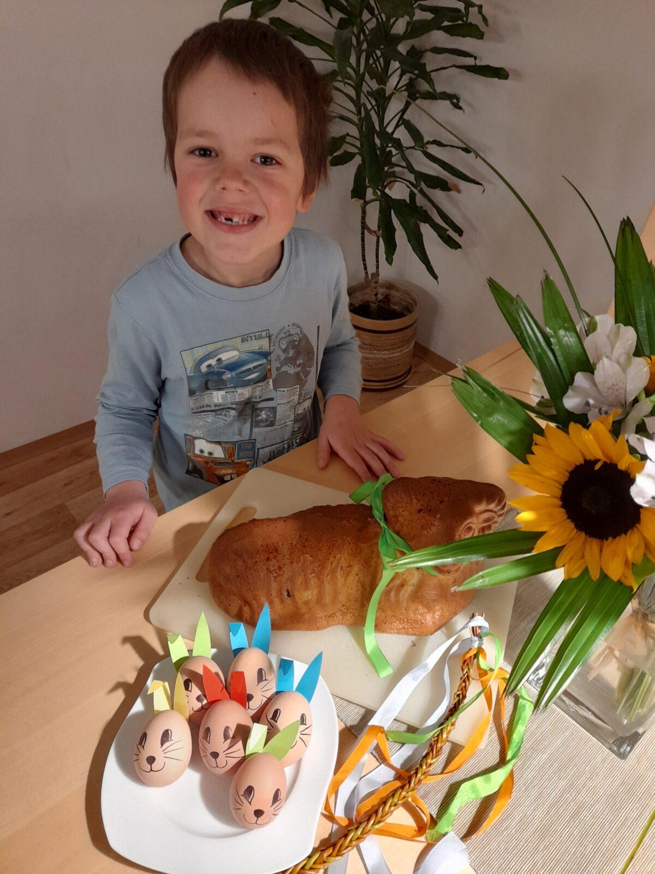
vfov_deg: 69.4
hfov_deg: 54.9
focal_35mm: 25
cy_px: 437
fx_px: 631
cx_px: 328
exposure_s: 1/30
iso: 320
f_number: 2
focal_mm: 4.6
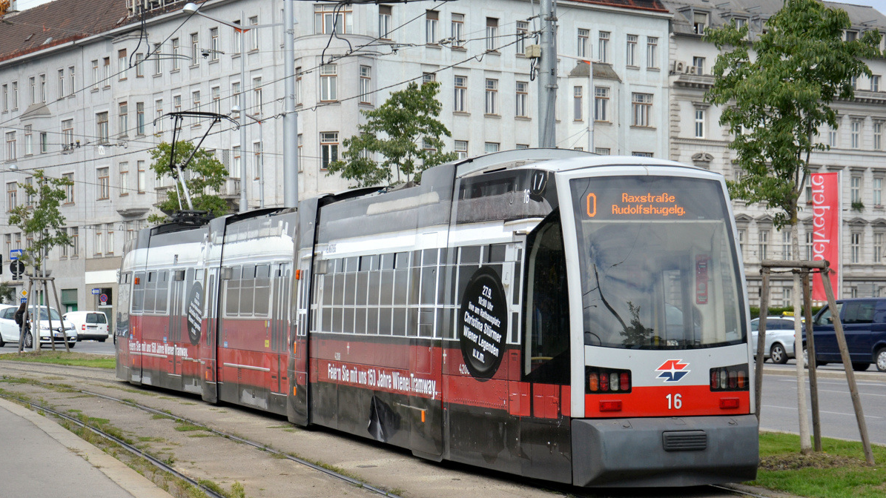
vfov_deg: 19.1
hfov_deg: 33.3
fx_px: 1480
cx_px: 443
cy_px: 271
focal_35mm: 63
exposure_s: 1/1250
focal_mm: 40
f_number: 5
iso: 400
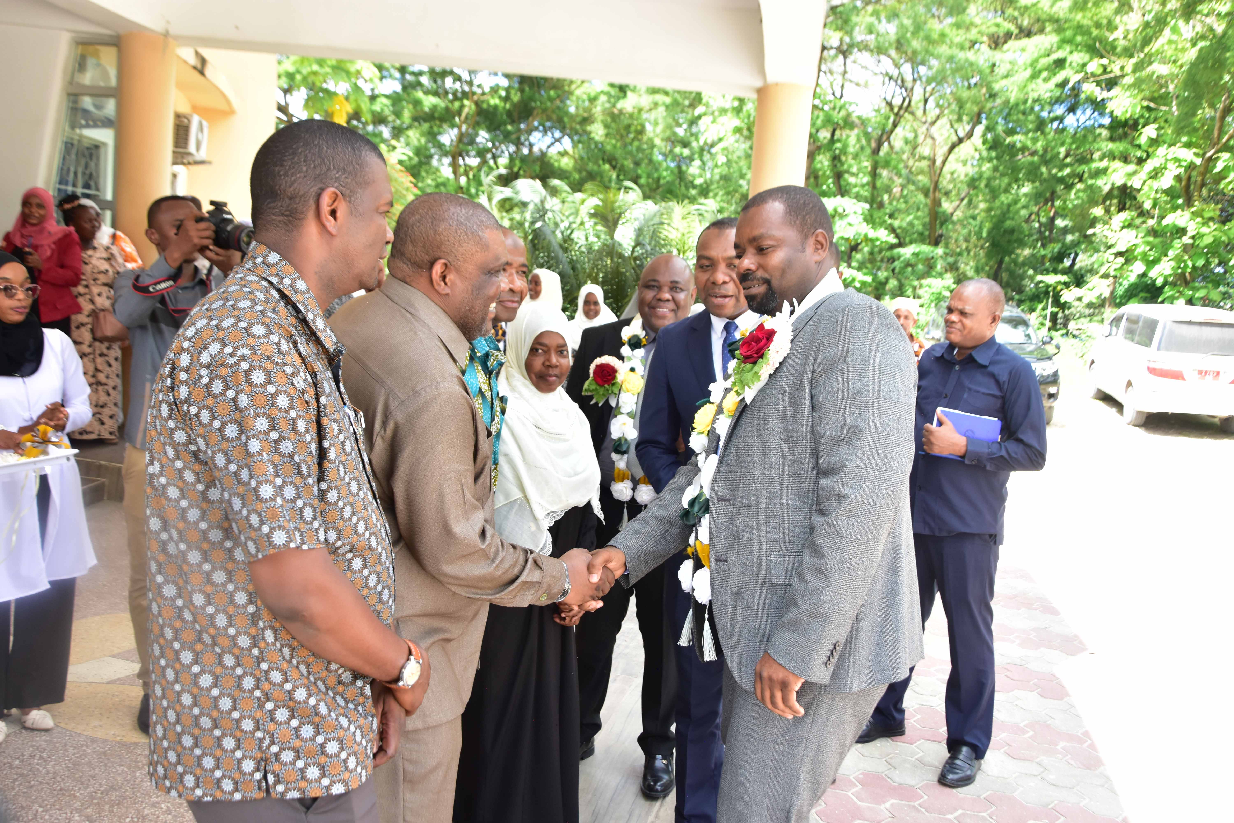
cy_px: 412
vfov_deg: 41.7
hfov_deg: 59.5
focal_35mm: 32
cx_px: 617
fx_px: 1080
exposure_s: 1/320
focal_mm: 21
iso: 640
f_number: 5.6
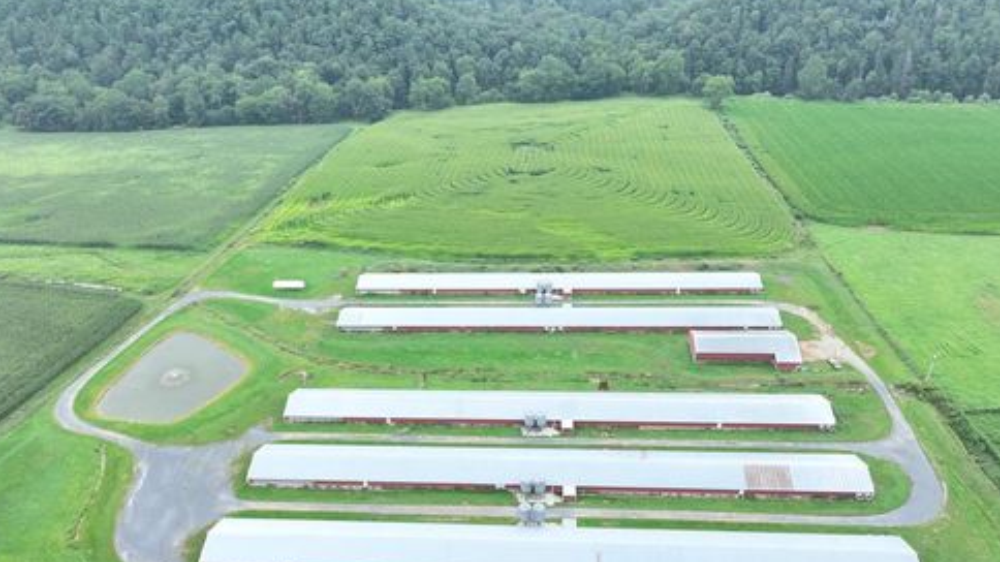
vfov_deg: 42.7
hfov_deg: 69.9
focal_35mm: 27
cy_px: 332
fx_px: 716
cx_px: 492
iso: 160
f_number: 2.8
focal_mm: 12.29
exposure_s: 1/240
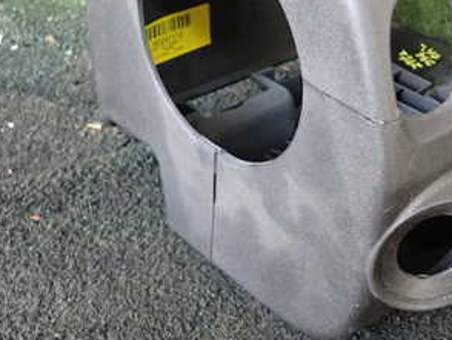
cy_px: 60
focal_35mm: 51
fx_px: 666
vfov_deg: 27.9
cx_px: 341
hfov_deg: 36.5
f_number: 2
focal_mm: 4.5
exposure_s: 1/30
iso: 200
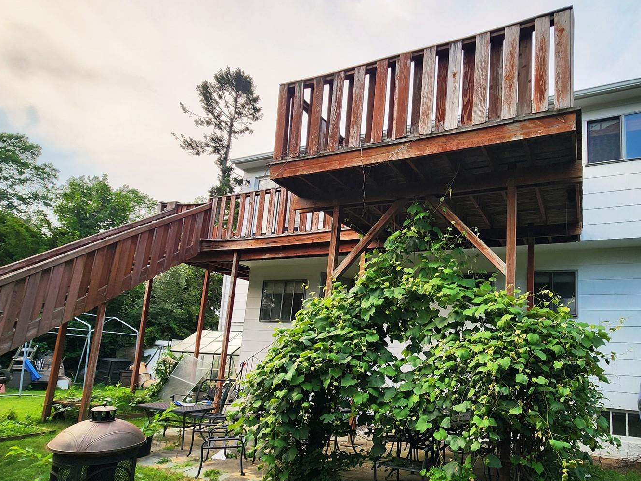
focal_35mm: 20
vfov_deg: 65.1
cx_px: 402
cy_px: 299
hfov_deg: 80.2
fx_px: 370
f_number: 2.2
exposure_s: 1/385
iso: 50
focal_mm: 2.2
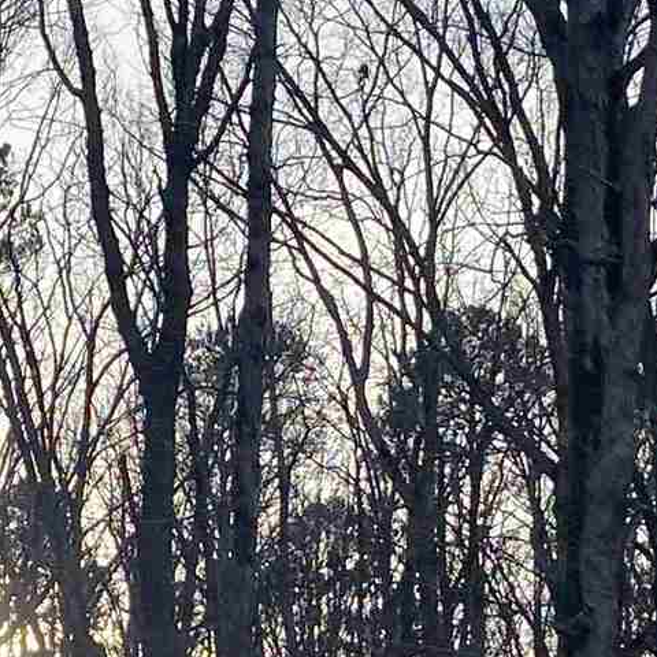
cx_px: 327
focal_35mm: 147
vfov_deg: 11.8
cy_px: 560
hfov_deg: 11.9
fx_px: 3157
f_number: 1.8
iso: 32
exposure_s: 1/1585
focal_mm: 4.25
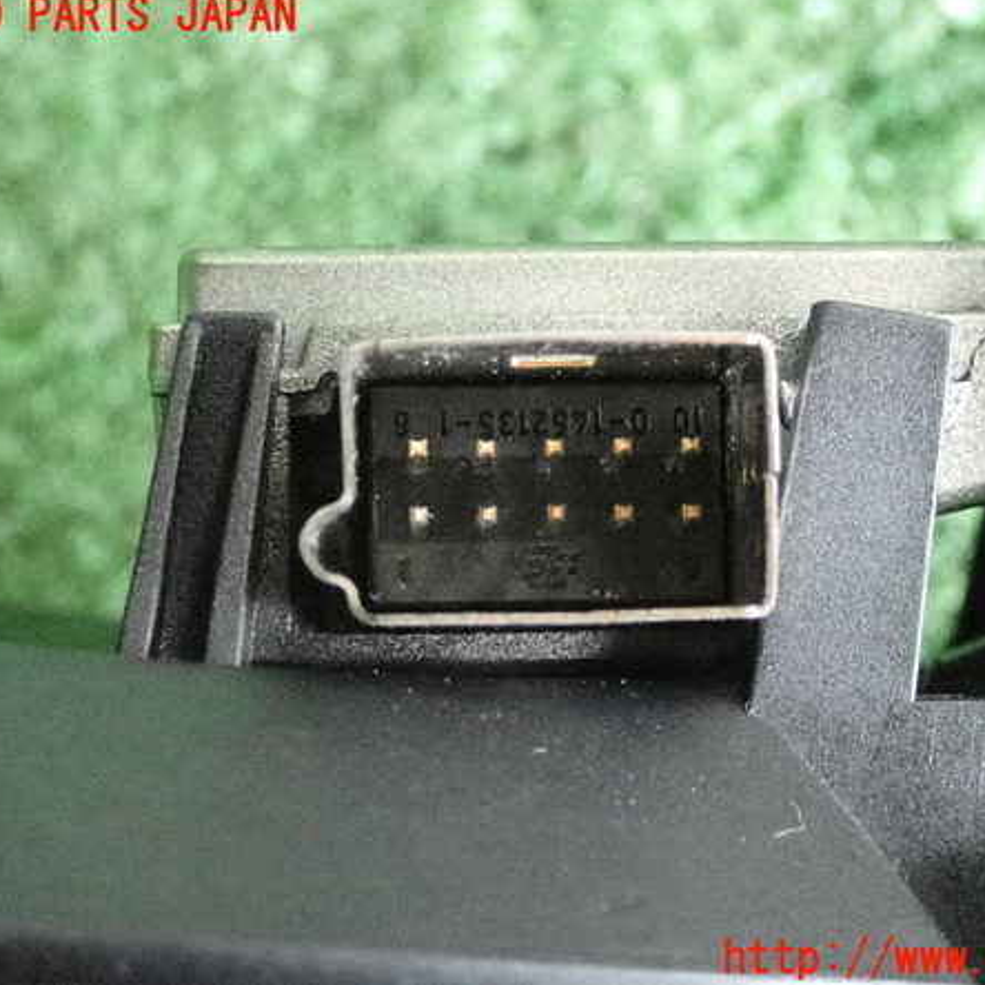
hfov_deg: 21.6
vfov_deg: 21.7
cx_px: 559
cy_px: 488
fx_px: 2575
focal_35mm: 80
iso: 6400
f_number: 3.8
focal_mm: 11.88
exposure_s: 1/125
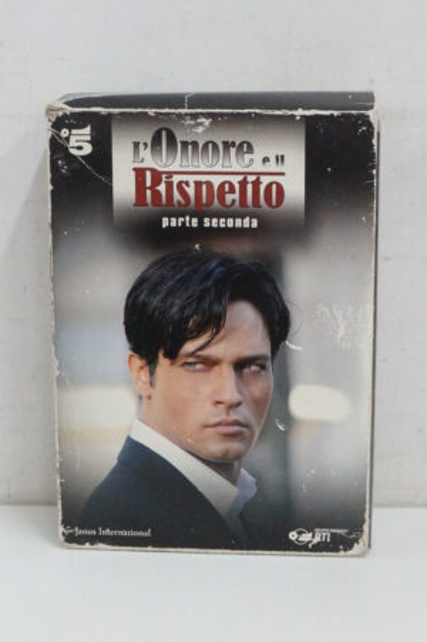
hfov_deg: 47.9
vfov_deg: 67.4
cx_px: 214
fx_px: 481
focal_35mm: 27
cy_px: 321
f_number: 7.1
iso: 2500
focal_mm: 18
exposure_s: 1/60
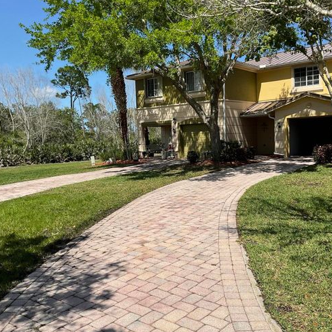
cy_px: 169
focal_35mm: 35
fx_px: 380
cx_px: 167
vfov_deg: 47.2
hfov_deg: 47.2
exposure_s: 1/2801
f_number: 1.8
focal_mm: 3
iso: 16
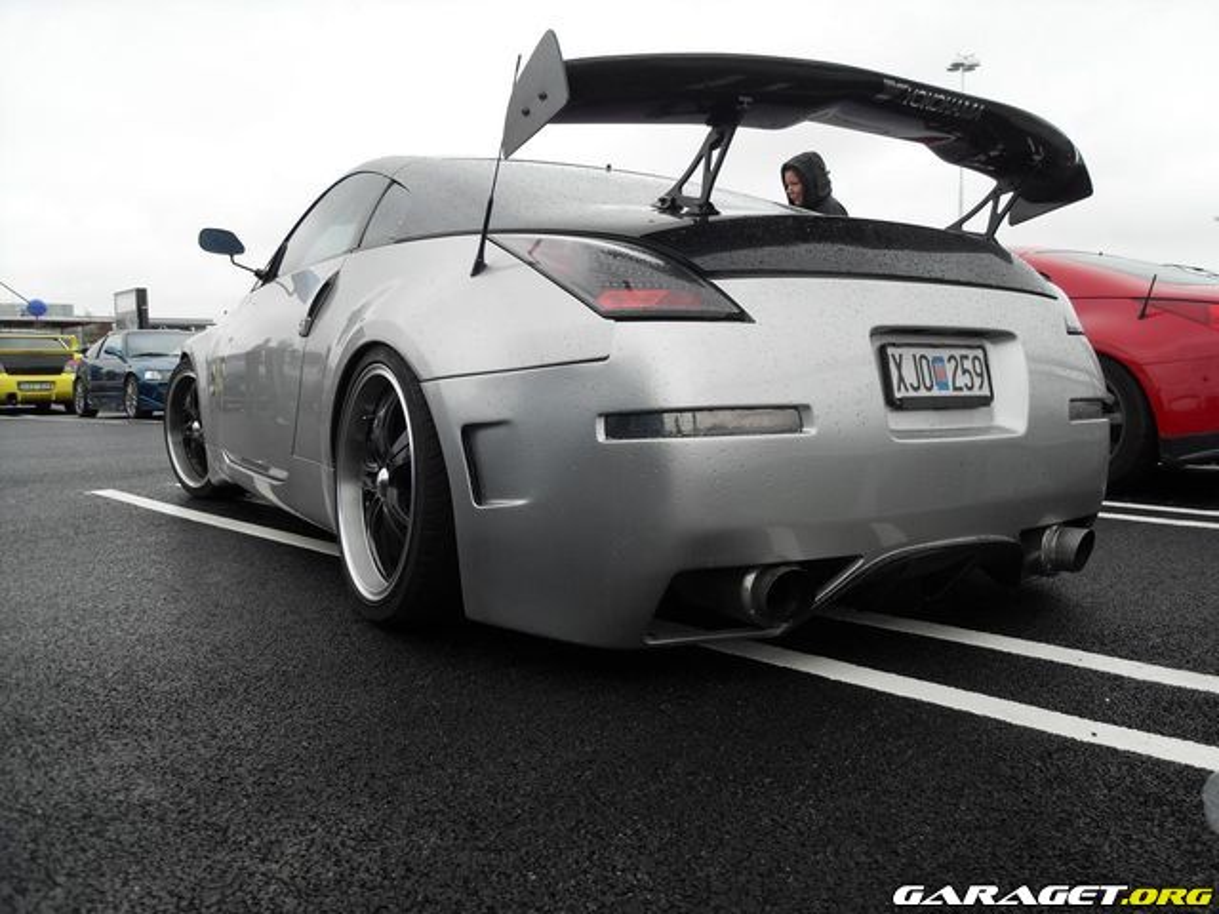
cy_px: 457
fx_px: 986
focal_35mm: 28
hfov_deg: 63.4
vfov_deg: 49.7
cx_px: 610
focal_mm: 6
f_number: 7.1
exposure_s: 1/60
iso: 80
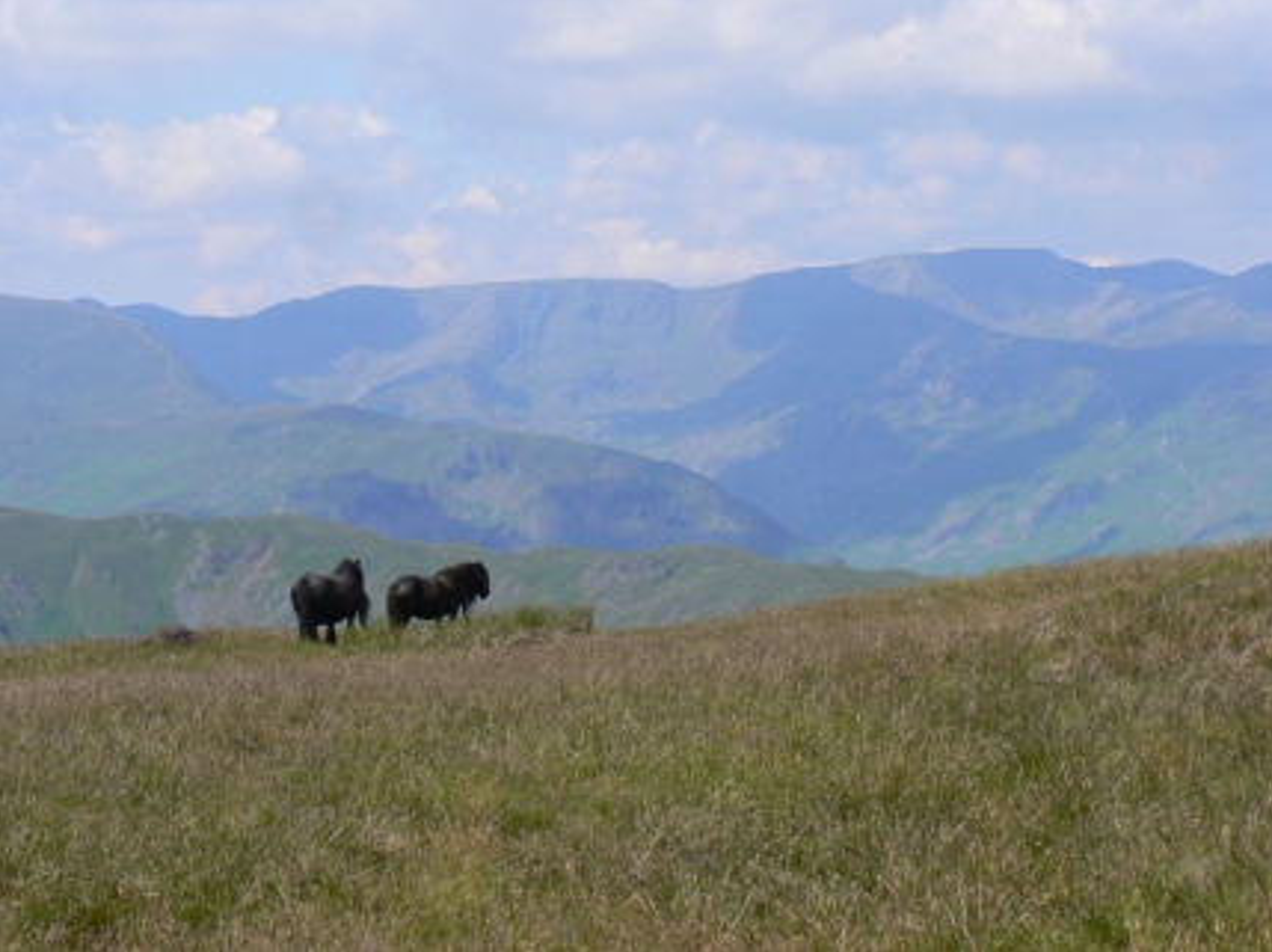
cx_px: 637
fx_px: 4700
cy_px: 475
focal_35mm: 128
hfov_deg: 15.4
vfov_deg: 11.6
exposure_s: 1/400
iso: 80
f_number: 7.1
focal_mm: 21.2
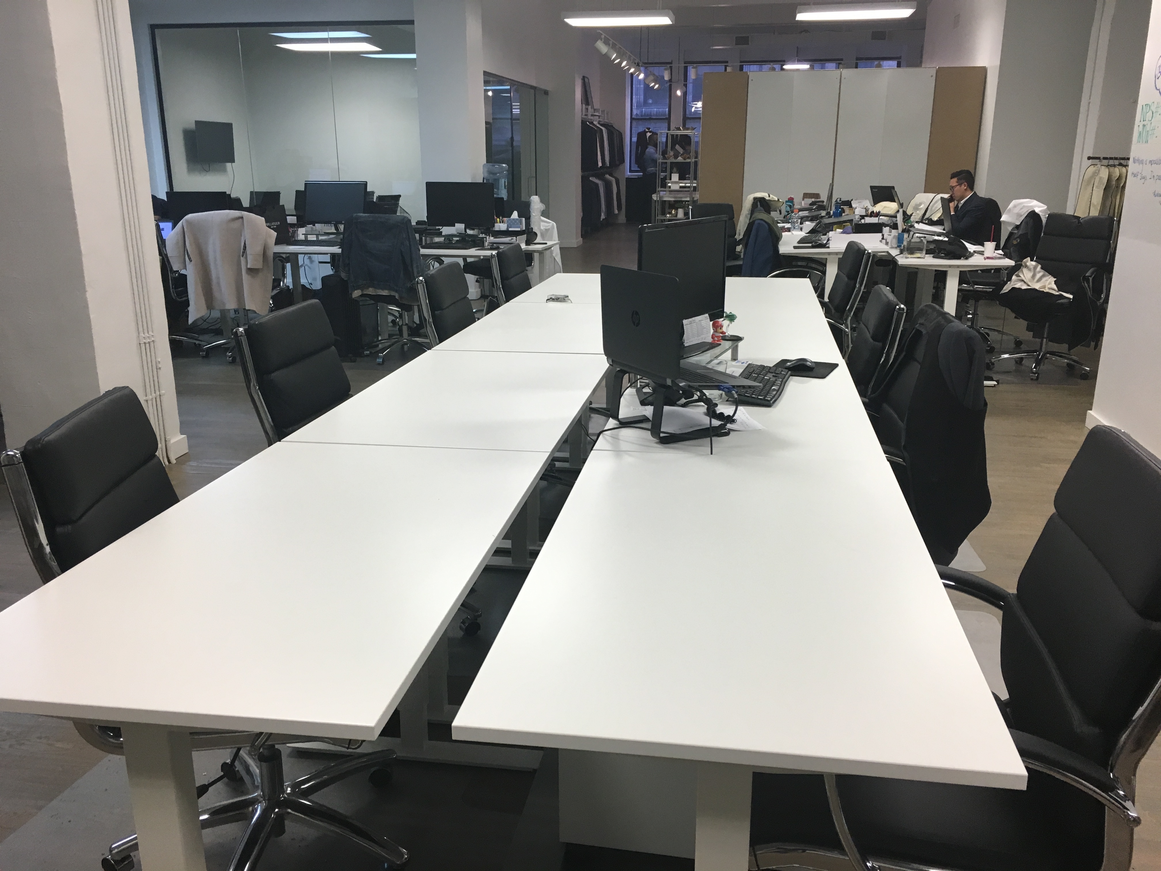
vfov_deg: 48.2
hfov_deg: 61.7
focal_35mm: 29
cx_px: 580
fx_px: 973
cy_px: 436
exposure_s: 1/30
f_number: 2.2
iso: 40
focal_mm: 4.15
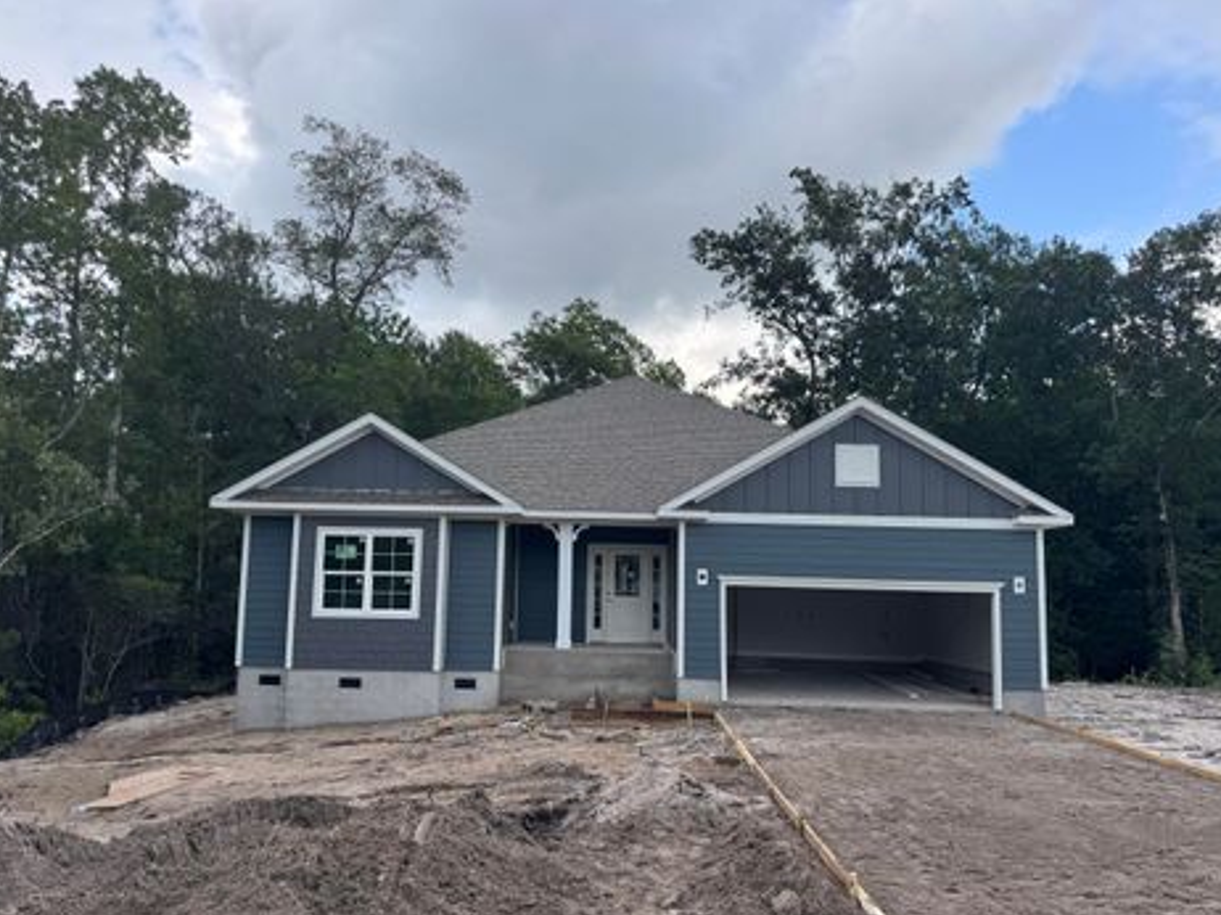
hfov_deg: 67.3
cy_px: 493
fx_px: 917
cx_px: 595
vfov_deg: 53.0
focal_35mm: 26
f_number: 1.78
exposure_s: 1/773
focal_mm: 6.76
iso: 80
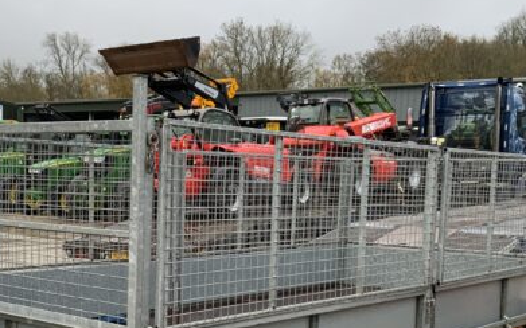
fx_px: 845
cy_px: 294
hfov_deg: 34.0
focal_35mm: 59
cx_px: 149
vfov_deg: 21.5
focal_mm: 3
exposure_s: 1/84
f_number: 1.8
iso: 64
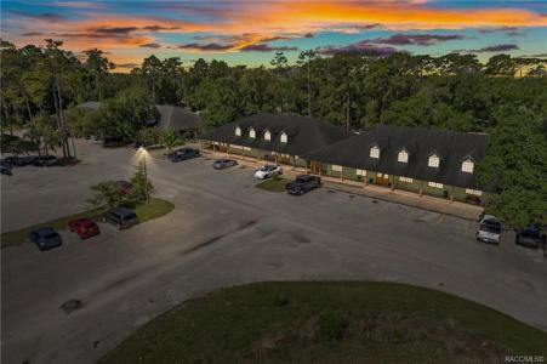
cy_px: 182
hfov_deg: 78.6
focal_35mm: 22
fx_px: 334
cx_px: 274
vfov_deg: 57.2
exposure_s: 1/1500
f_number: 2.8
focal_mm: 8.38
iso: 100
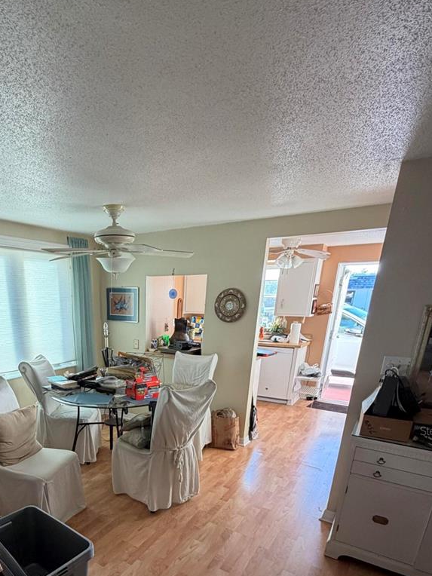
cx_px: 134
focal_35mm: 22
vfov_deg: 71.3
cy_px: 430
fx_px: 366
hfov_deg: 59.3
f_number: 2.2
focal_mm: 2.22
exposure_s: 1/121
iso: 250
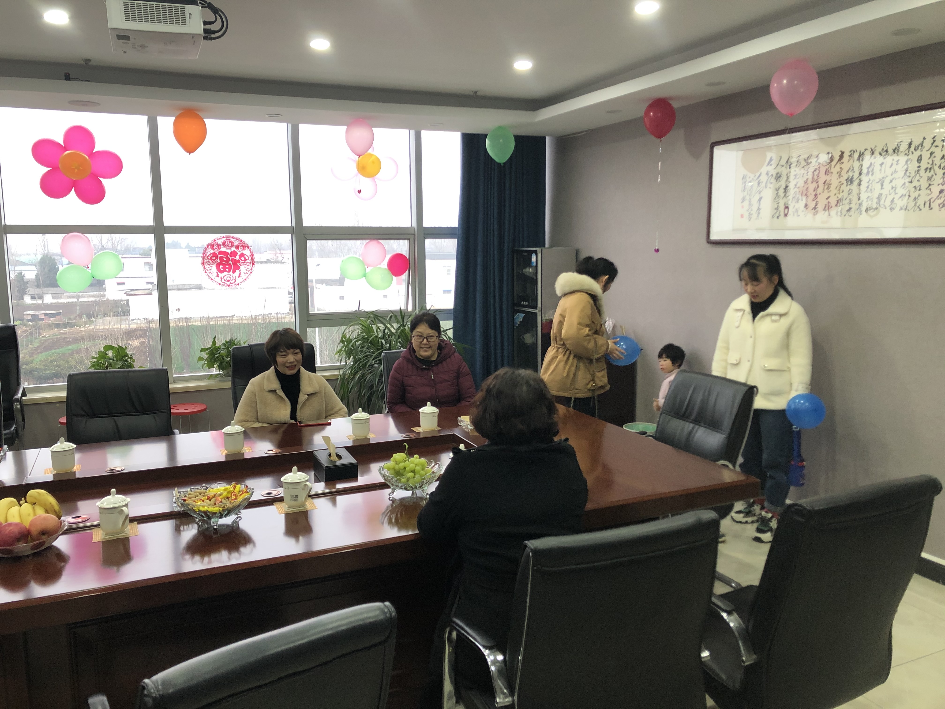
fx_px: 764
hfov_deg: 63.4
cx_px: 472
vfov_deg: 49.7
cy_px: 354
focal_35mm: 28
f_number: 1.8
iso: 32
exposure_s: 1/25
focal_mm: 3.99
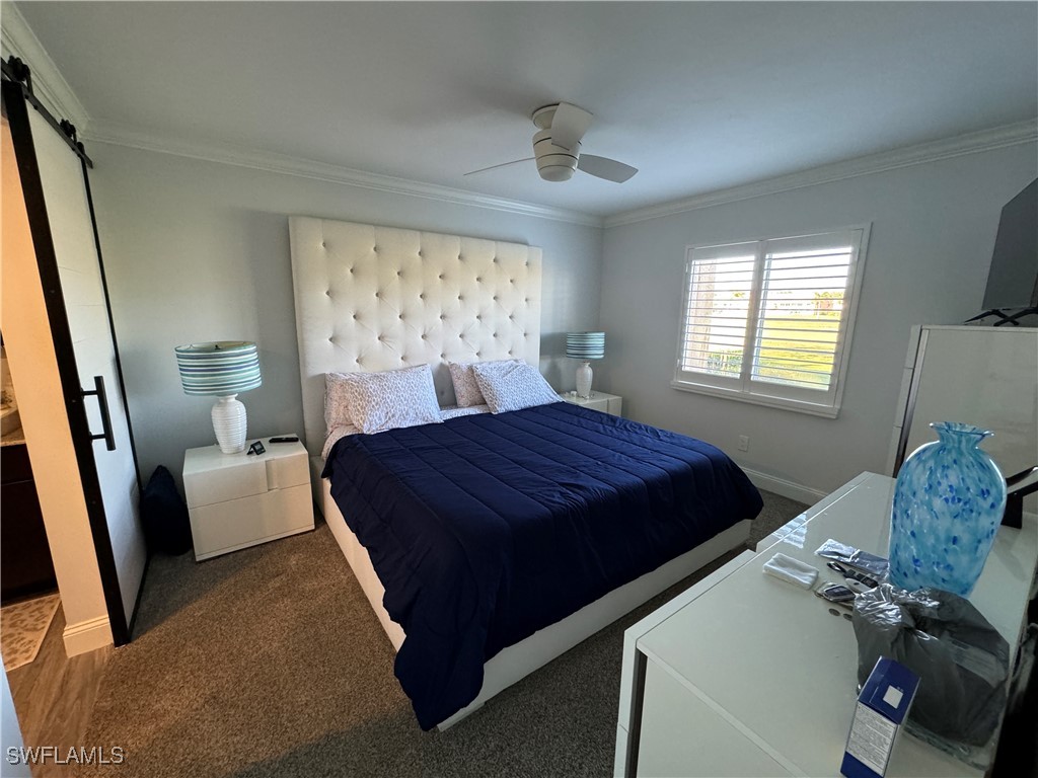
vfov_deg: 85.7
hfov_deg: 102.1
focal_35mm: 14
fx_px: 420
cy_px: 389
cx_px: 519
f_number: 2.2
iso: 320
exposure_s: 1/60
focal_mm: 2.22
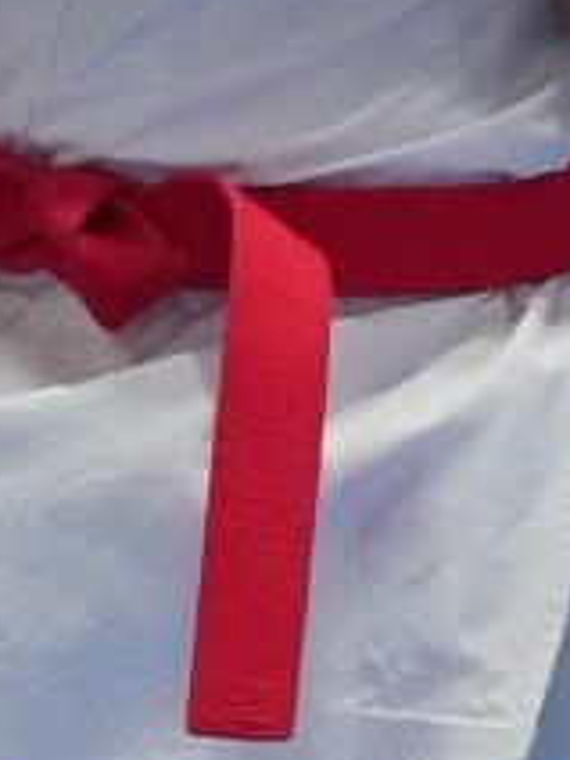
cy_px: 269
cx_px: -129
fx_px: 19343
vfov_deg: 2.3
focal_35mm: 881
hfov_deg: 1.7
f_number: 2.8
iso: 6400
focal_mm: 108
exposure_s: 1/500
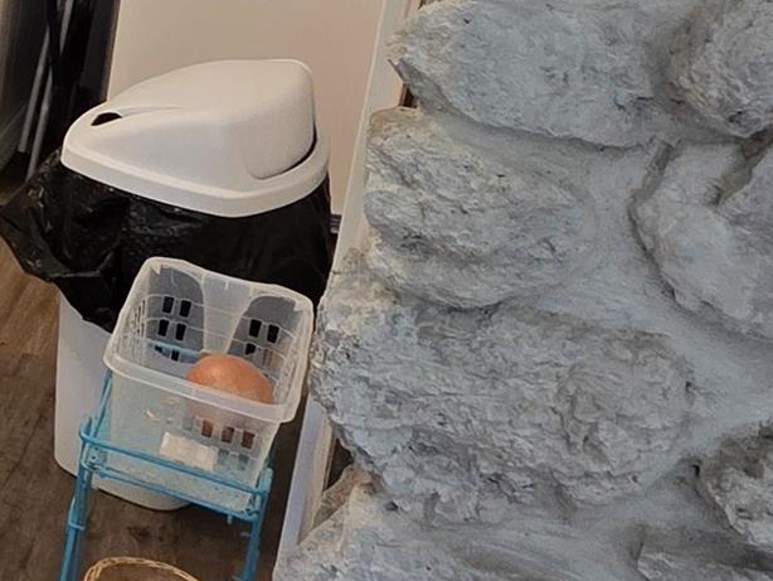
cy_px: -45
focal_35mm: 65
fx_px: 1452
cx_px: -604
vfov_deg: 21.5
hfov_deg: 20.9
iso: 320
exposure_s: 1/120
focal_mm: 2.2
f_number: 1.9
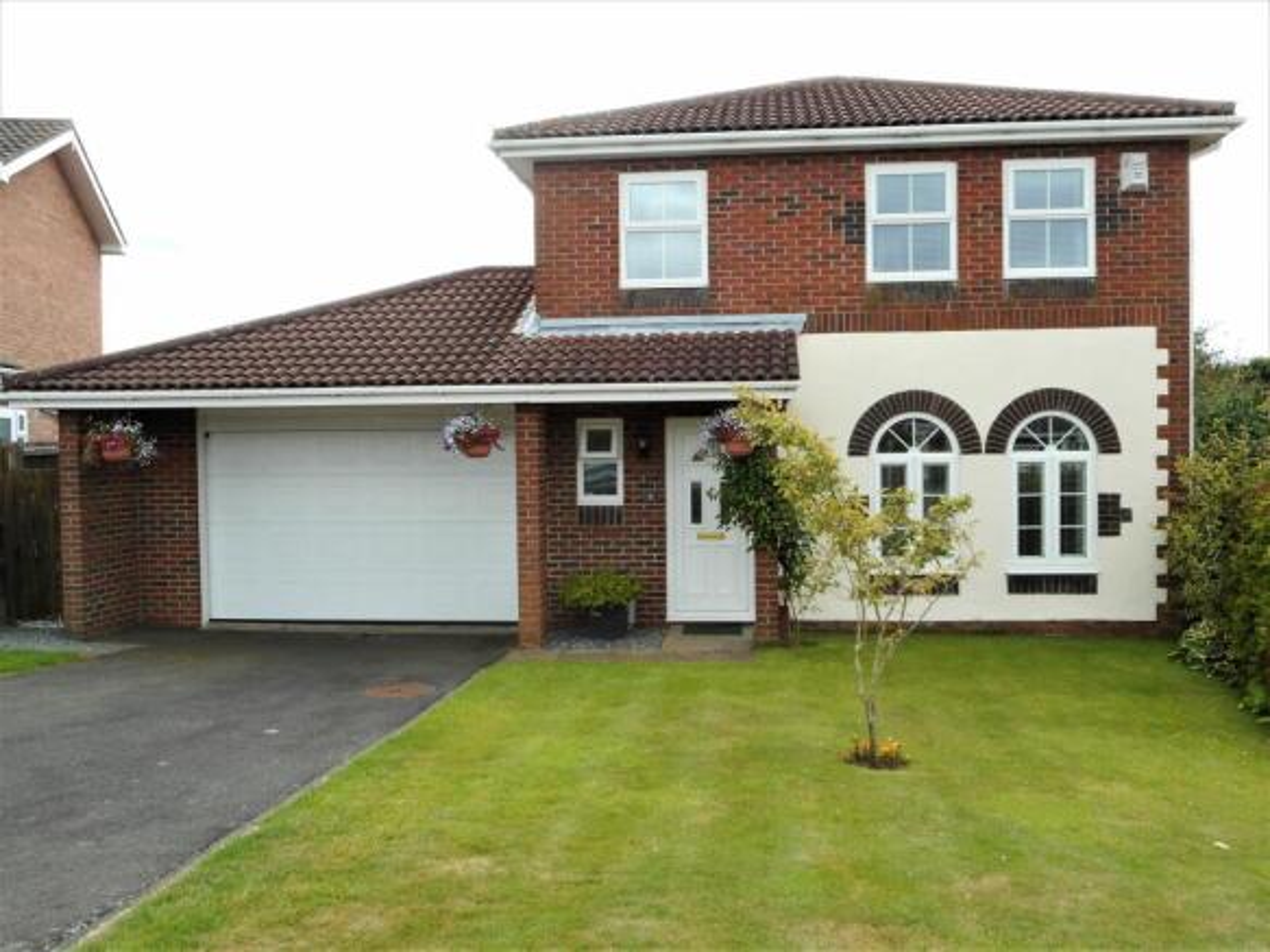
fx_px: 1247
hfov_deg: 54.0
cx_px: 635
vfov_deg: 41.8
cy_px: 476
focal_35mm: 34
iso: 80
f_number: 4.2
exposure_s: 1/160
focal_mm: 6
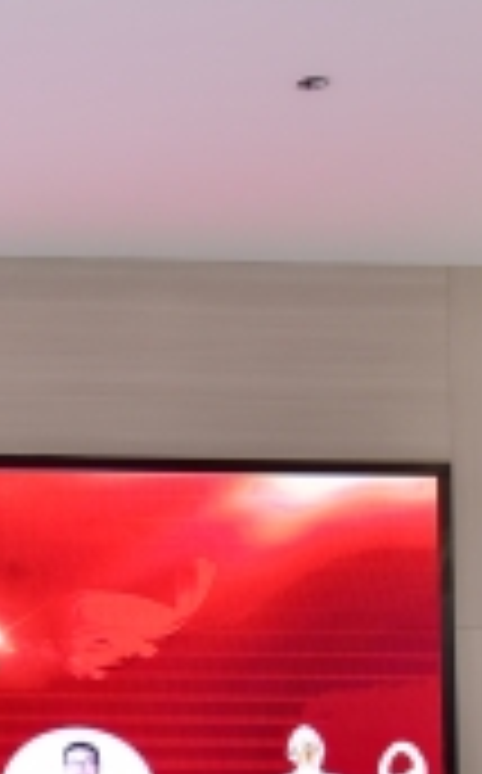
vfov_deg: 17.6
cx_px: -333
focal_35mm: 114
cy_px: 868
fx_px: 2404
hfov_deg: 10.8
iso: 1000
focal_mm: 32
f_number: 5
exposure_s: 1/125
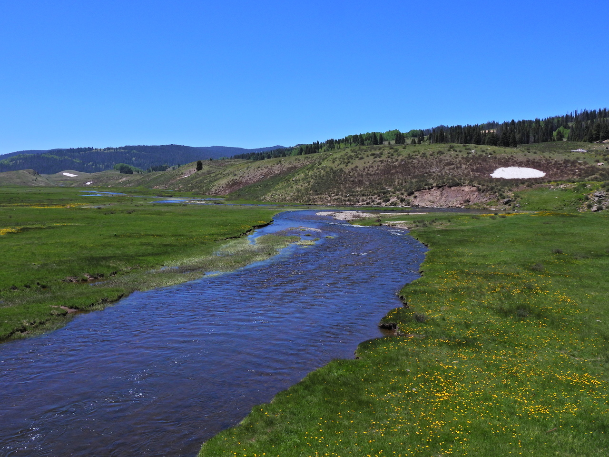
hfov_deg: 52.6
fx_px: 616
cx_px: 304
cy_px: 228
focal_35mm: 35
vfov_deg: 40.7
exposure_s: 1/1600
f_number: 4
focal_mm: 6.2
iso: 100
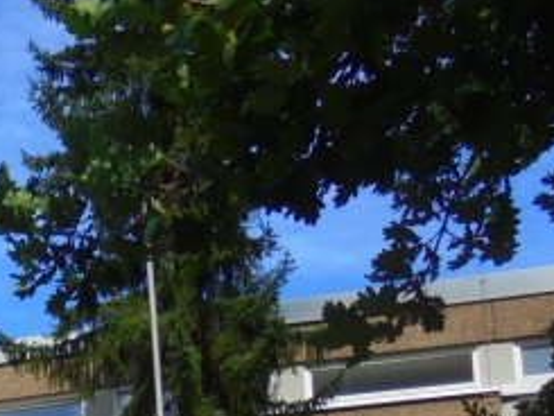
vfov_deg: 16.3
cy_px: 567
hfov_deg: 21.3
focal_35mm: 85
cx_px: -124
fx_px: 1361
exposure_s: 1/800
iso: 100
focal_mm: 4.6
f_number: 3.5
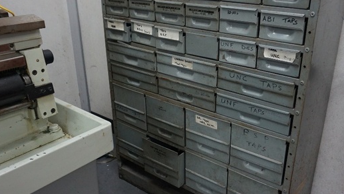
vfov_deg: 33.7
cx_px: 200
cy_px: 105
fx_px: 319
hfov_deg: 56.3
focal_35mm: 35
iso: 1600
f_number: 4
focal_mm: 16
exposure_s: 1/160
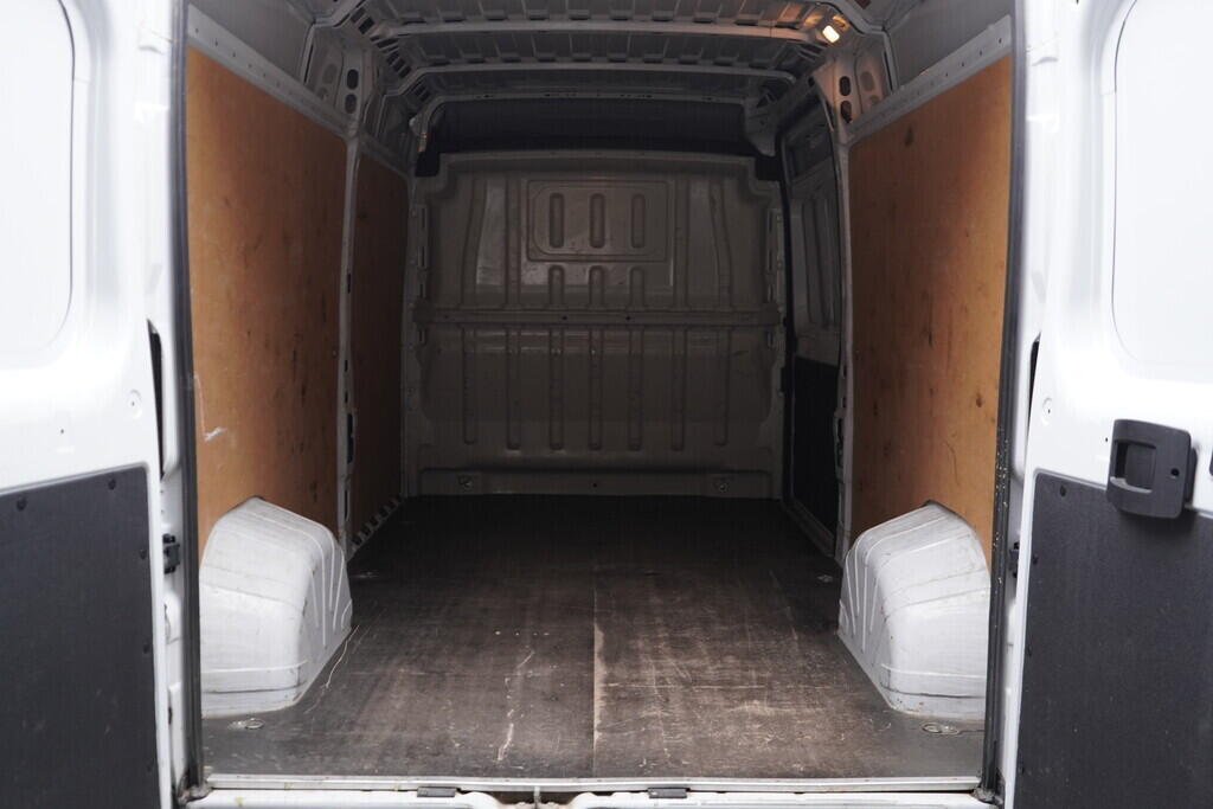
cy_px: 404
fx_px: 1213
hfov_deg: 53.1
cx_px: 606
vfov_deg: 36.9
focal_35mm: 36
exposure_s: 1/40
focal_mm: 24
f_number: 2.8
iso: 500
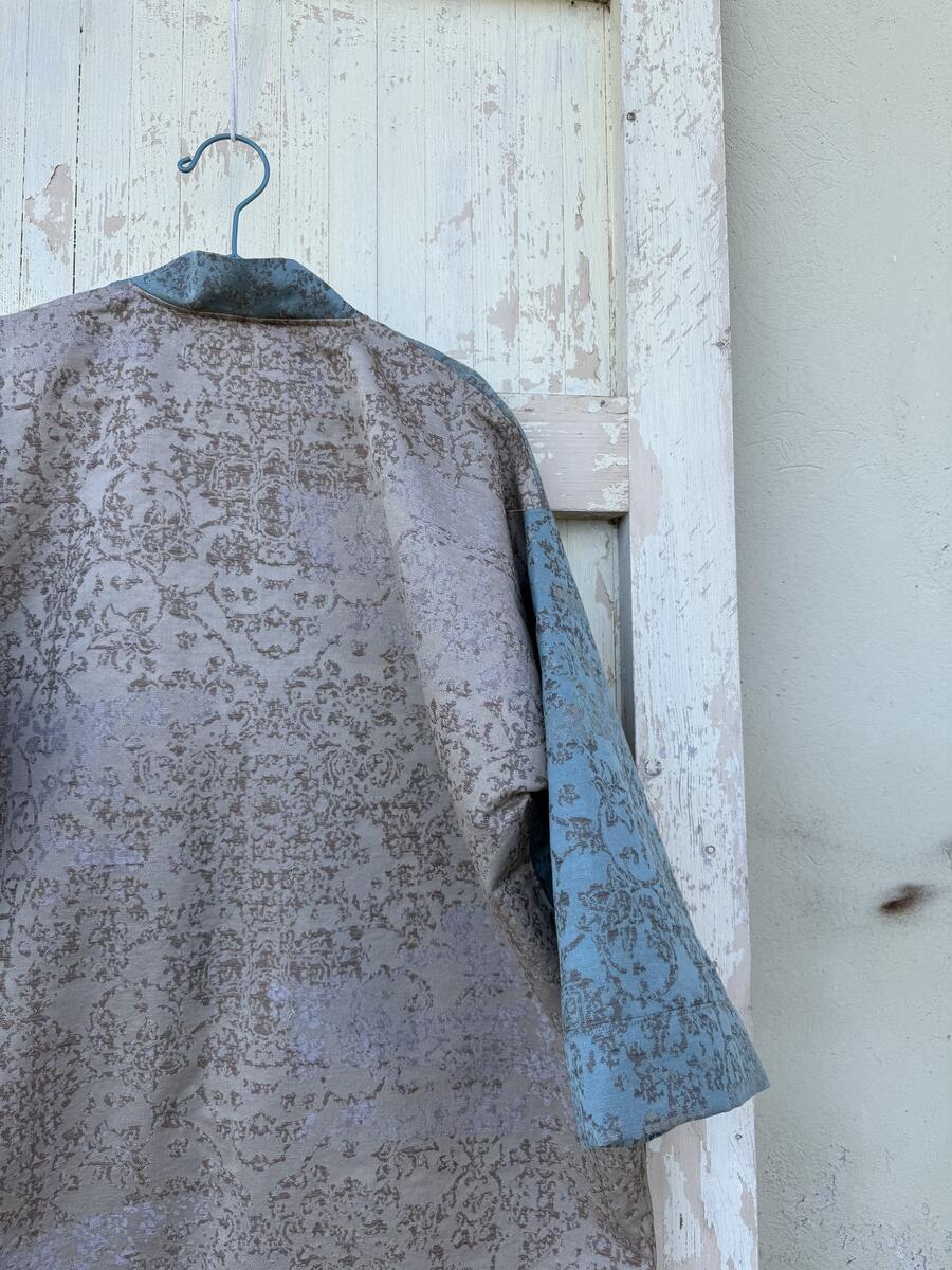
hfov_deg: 56.8
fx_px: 880
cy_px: 635
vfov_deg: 71.6
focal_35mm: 24
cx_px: 476
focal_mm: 6.76
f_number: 1.78
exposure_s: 1/735
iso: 80
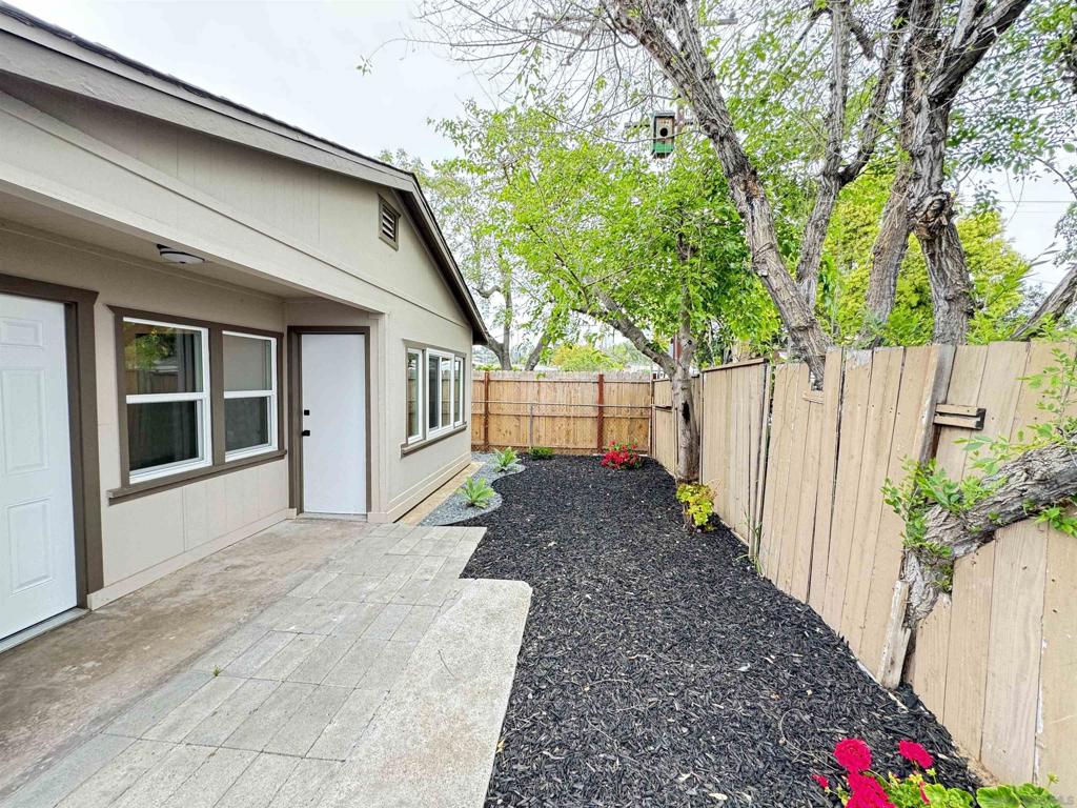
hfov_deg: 102.1
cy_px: 404
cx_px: 538
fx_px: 436
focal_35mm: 14
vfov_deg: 85.7
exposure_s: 1/99
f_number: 2.2
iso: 100
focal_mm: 2.22
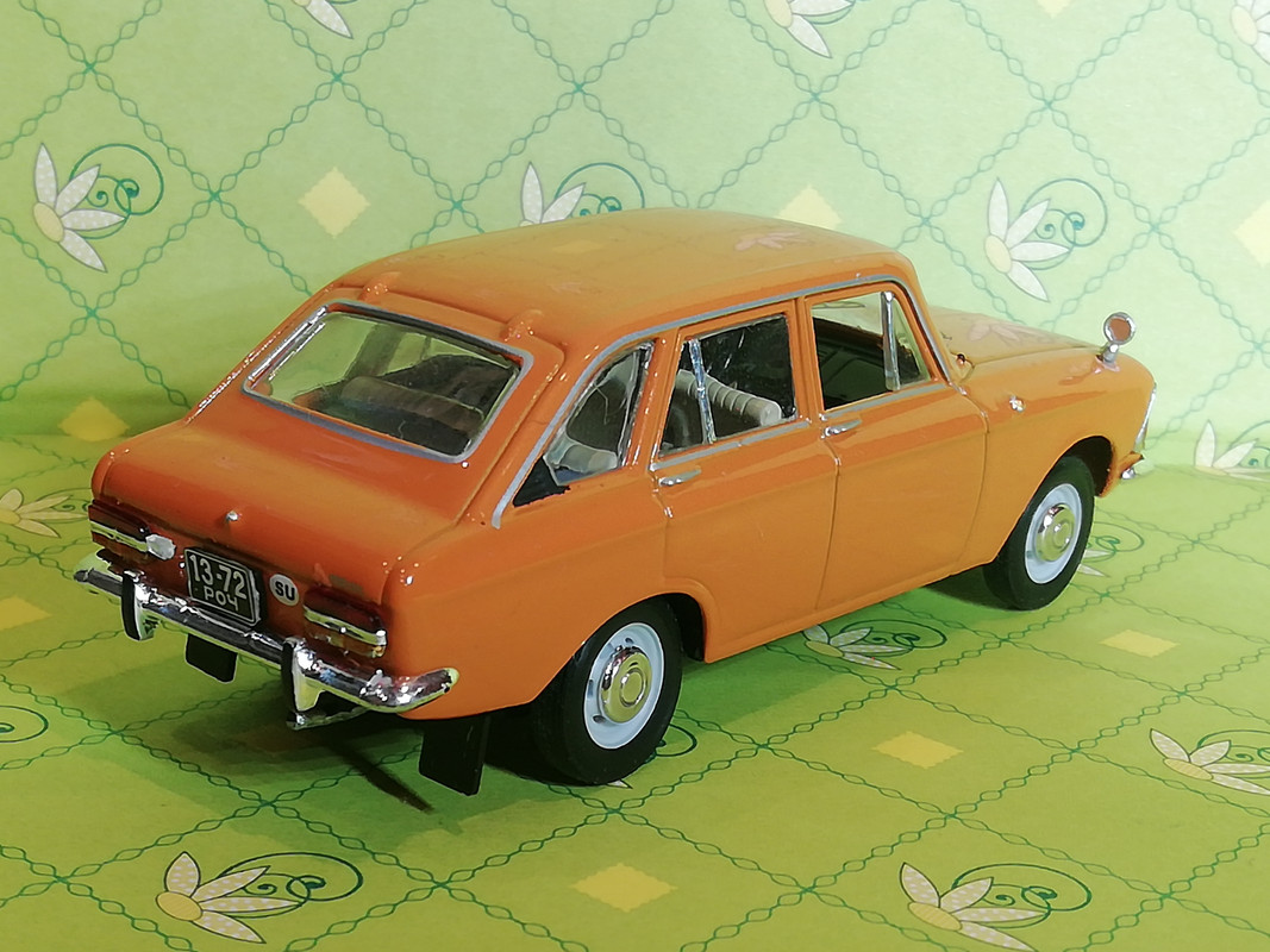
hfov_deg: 29.8
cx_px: 635
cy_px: 476
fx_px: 2384
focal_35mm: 65
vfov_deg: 22.6
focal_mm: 3.46
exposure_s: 1/33.3
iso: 100
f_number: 2.2
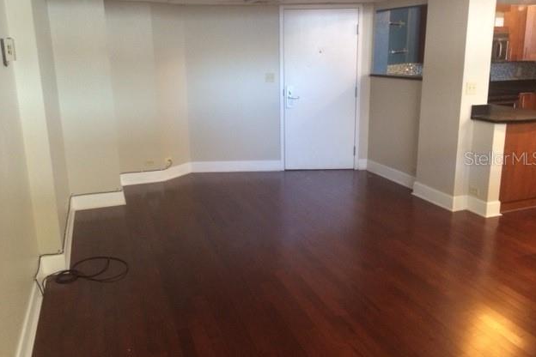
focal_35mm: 32
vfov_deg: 41.1
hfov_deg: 58.7
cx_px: 271
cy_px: 158
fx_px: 476
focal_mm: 4.12
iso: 320
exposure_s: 1/30
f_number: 2.2
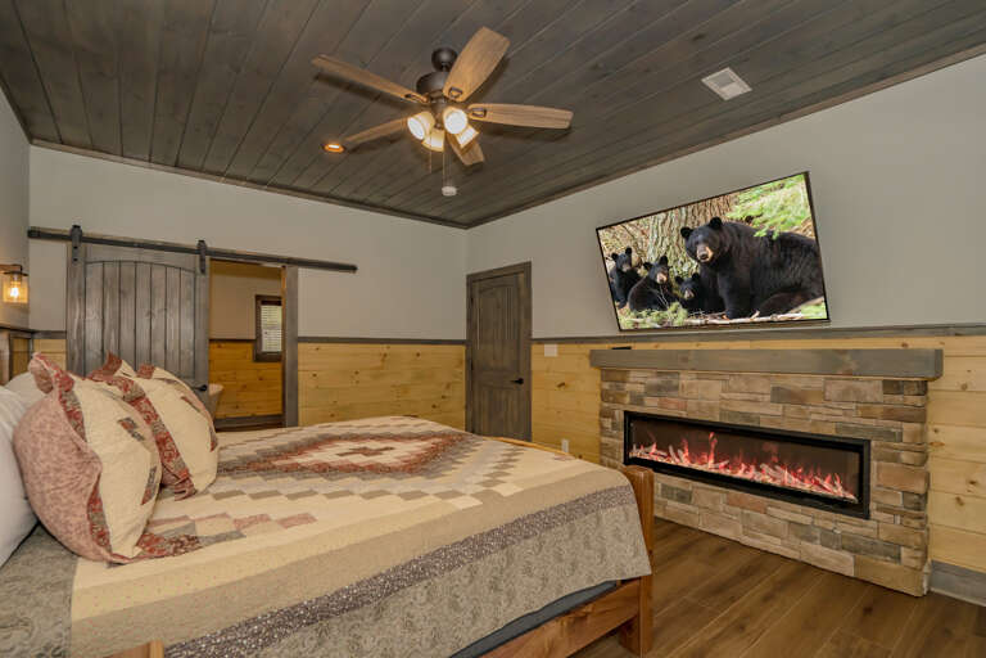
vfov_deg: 73.7
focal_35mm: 16
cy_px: 329
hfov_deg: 96.7
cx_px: 493
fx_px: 438
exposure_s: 1/125
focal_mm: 16
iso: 1000
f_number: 8
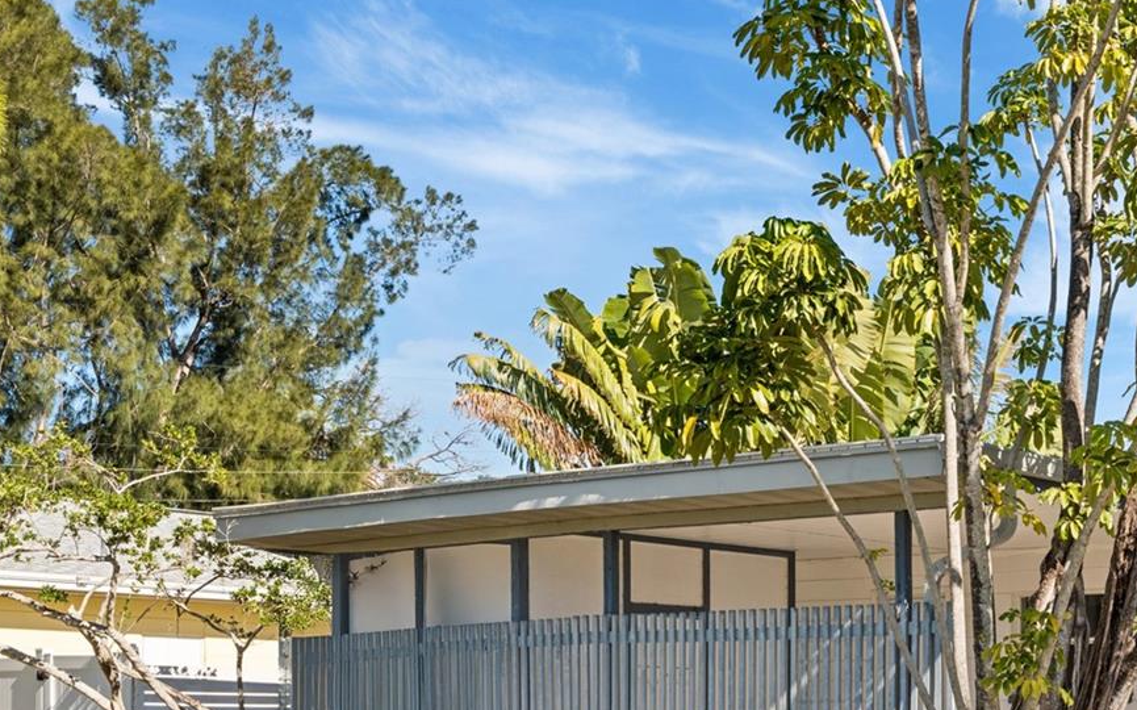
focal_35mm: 66
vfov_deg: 19.2
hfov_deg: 29.8
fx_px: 2044
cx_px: 1021
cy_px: 690
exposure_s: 1/125
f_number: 9
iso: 250
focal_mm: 35
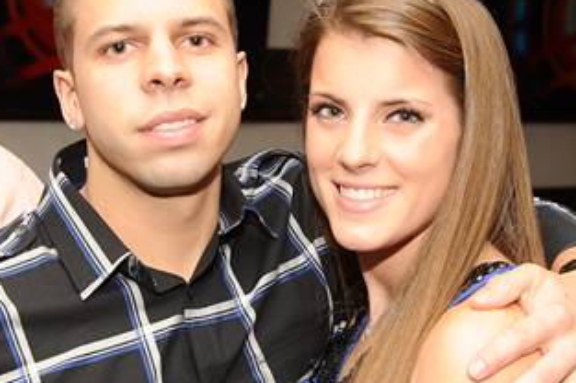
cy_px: 180
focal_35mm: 88
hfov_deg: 23.1
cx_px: 276
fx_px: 1407
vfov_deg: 15.5
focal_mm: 50
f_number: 6.7
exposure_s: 1/250
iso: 1100
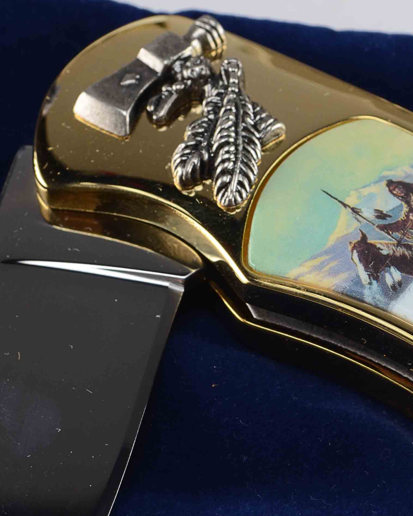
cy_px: 392
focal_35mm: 154
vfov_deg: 12.5
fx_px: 2352
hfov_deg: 10.0
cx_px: 349
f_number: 11
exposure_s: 1/80
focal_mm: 42
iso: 100
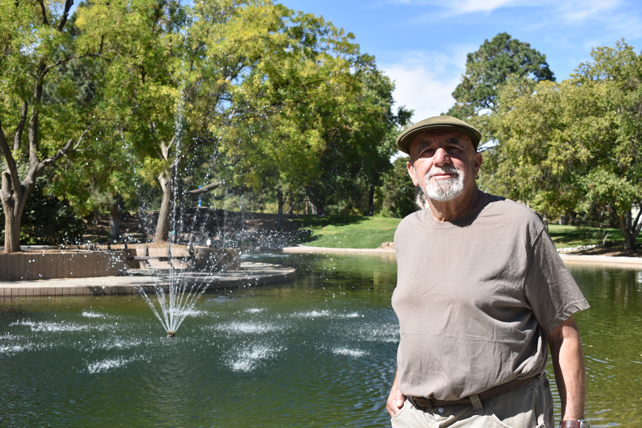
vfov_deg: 29.9
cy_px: 214
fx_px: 802
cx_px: 321
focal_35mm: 45
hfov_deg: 43.6
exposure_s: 1/250
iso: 110
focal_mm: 30
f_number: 8
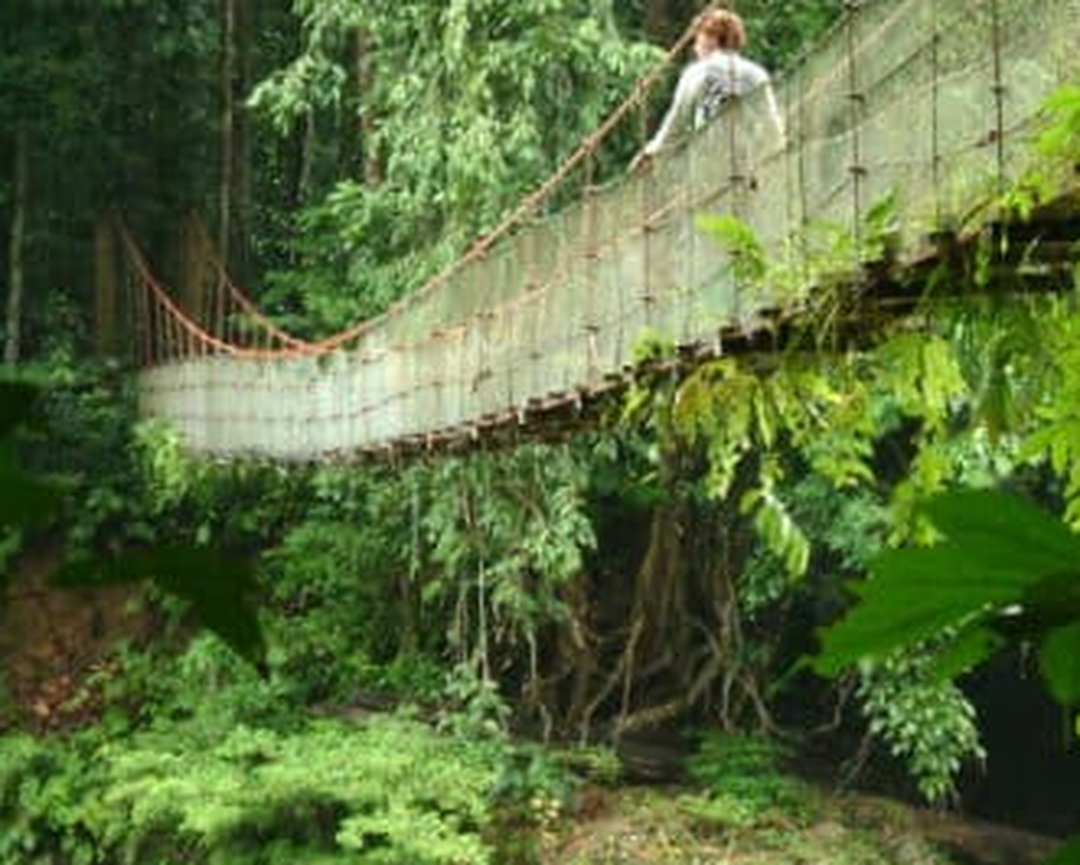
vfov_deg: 12.6
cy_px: 305
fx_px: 3901
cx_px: 832
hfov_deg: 15.7
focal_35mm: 122
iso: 800
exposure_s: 1/45
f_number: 4.8
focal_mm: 28
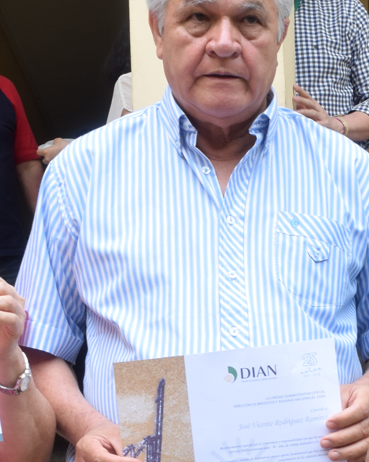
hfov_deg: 15.3
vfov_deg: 19.4
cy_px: 324
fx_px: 1346
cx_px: 386
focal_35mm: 99
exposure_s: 1/200
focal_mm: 21
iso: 400
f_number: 8
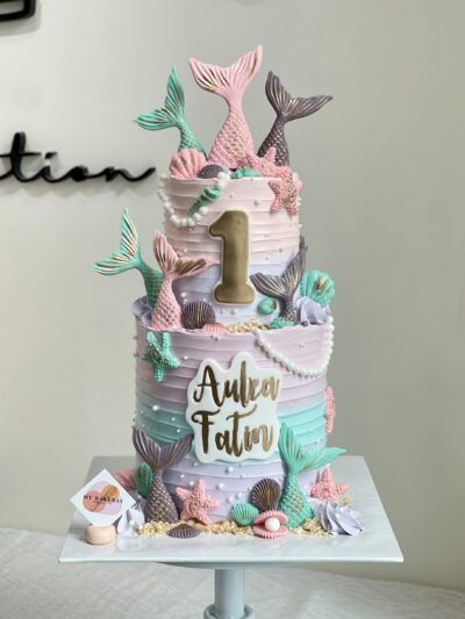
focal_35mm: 64
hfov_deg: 22.9
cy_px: 310
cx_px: 232
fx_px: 1146
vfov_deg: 30.3
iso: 64
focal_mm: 7.5
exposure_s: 1/100
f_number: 2.2
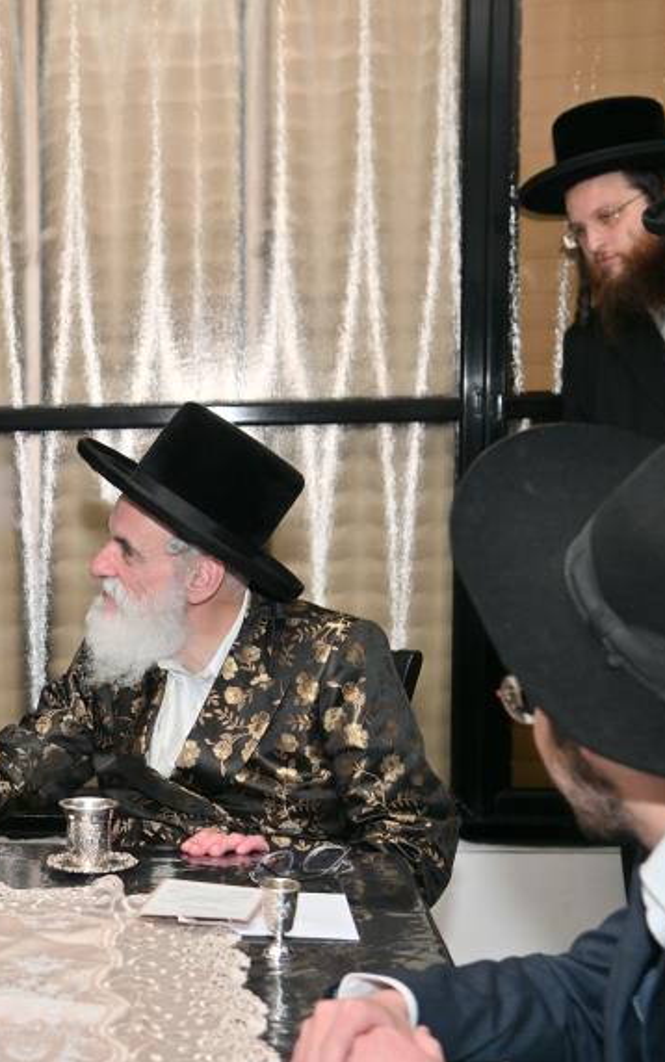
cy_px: 630
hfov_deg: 19.7
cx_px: -139
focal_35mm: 62
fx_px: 1796
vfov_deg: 32.9
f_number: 4
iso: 160
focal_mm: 34
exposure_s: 1/200
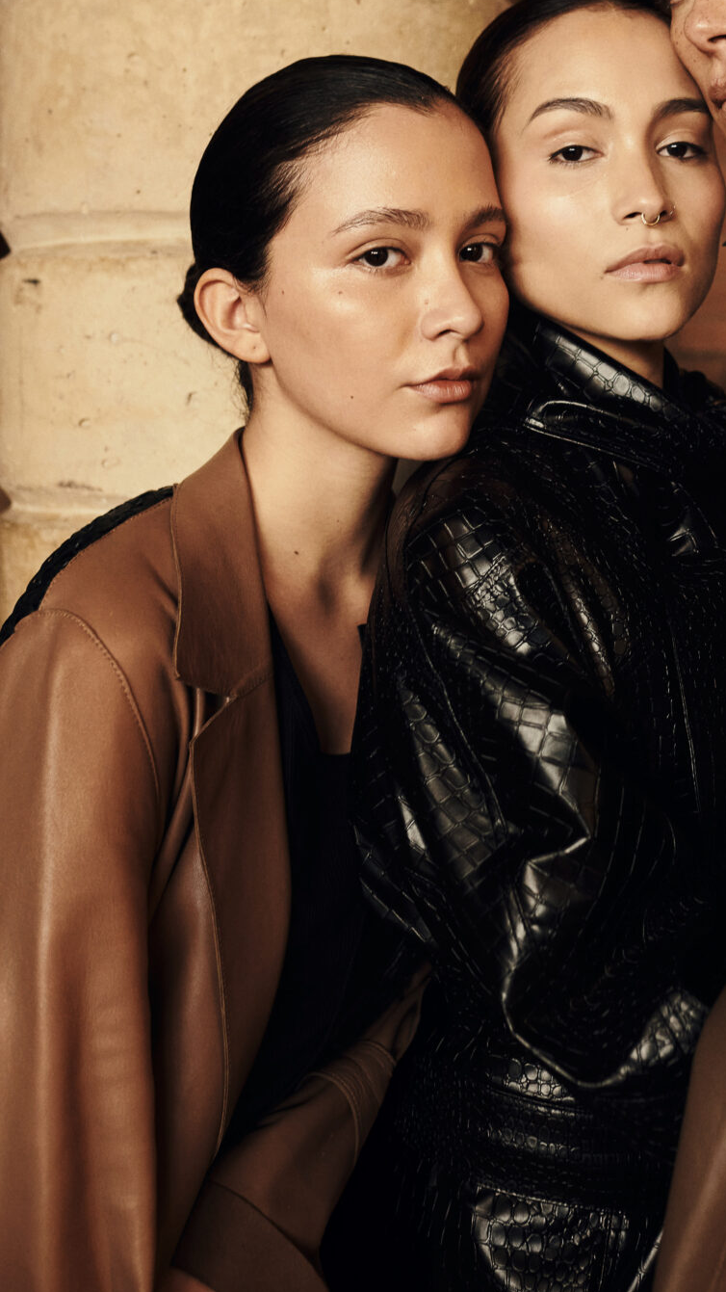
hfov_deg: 21.0
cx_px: 642
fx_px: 1917
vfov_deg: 36.8
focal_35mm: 56
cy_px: 418
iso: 1000
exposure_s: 1/100
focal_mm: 35
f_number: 3.5
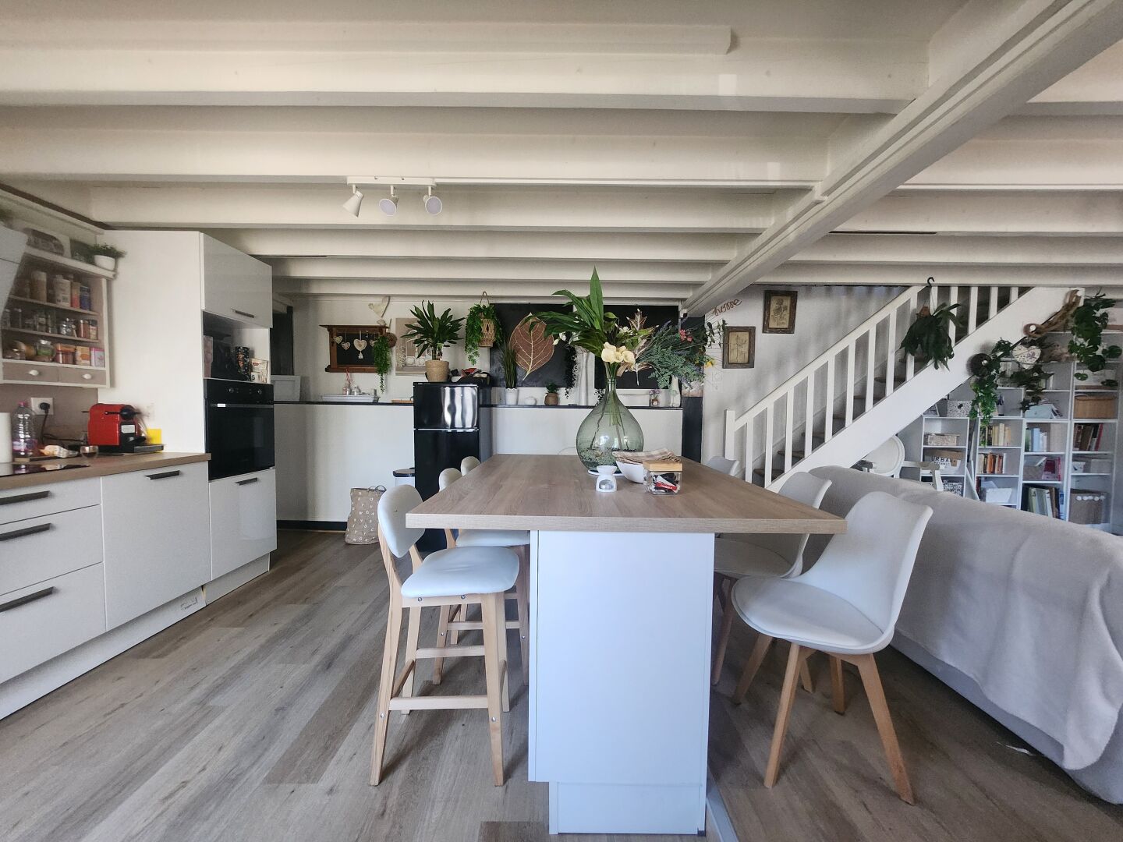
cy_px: 421
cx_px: 562
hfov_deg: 106.2
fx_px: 422
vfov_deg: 89.9
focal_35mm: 13
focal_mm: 1.74
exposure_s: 1/50
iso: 400
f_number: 2.2
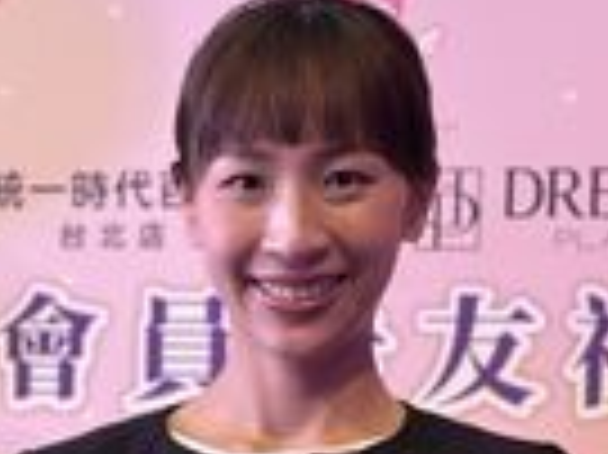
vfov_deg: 10.2
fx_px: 2492
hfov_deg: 13.8
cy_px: 589
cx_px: 72
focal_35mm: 142
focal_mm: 6.86
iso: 125
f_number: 1.78
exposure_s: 1/160
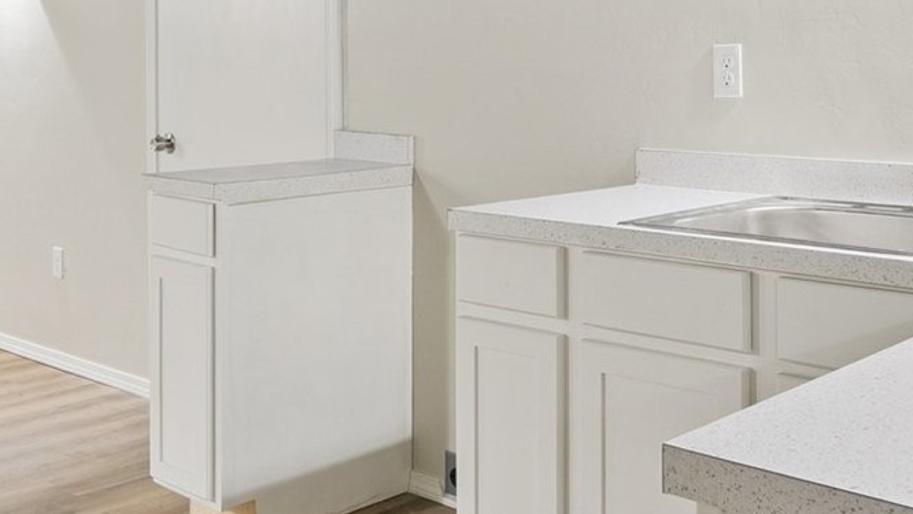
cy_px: 94
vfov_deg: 24.5
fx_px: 1162
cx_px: 525
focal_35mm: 48
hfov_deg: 42.8
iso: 200
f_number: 6.3
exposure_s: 1/3.33
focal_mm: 10
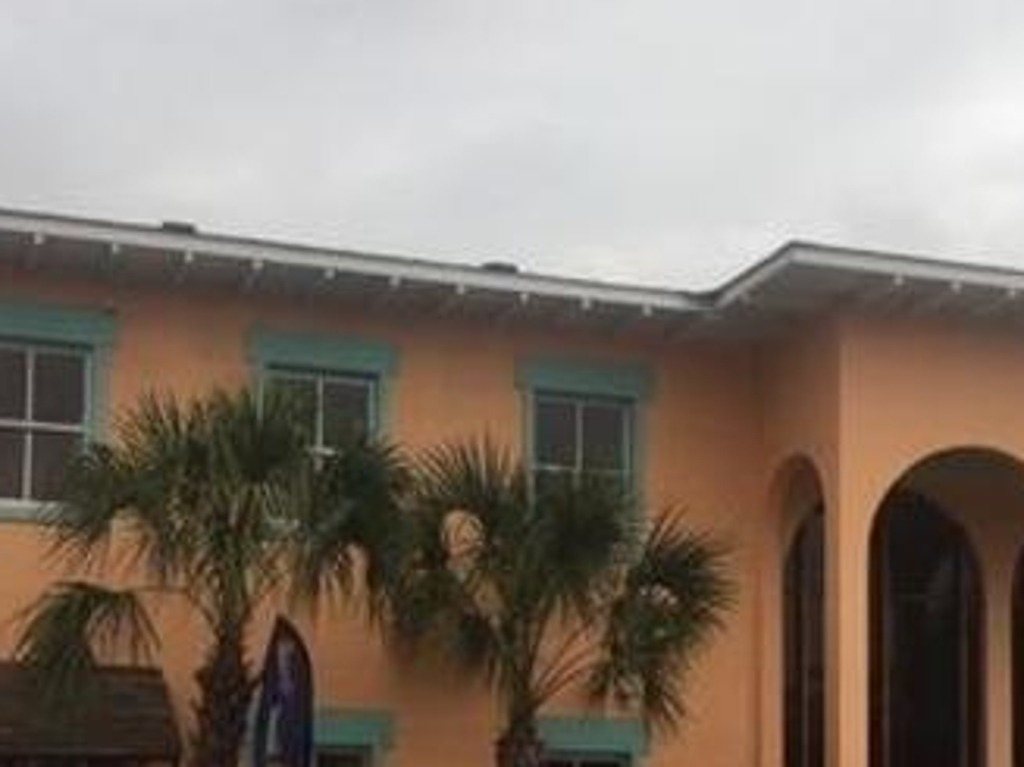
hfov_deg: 29.8
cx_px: 609
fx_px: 1922
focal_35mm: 65
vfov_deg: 21.9
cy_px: 729
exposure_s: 1/296
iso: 25
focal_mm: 4.15
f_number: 2.2
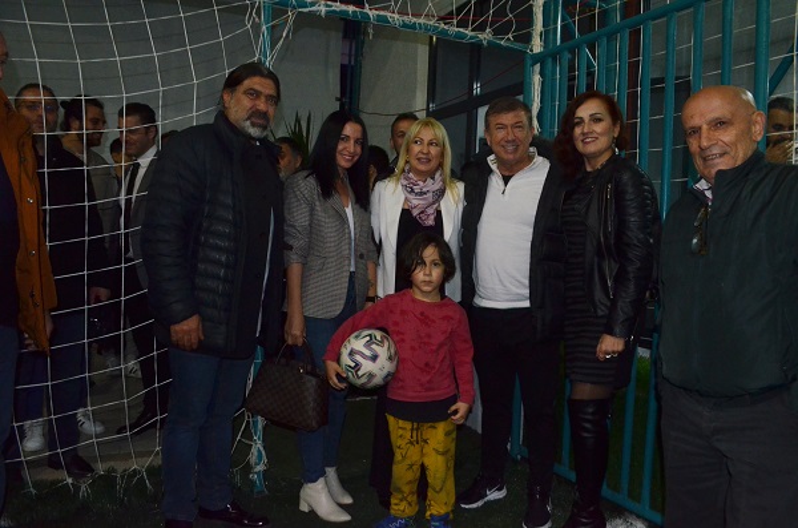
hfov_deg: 67.5
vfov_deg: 47.7
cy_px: 264
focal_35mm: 27
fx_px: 597
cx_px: 399
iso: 1600
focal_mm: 18
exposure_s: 1/80
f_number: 5.6
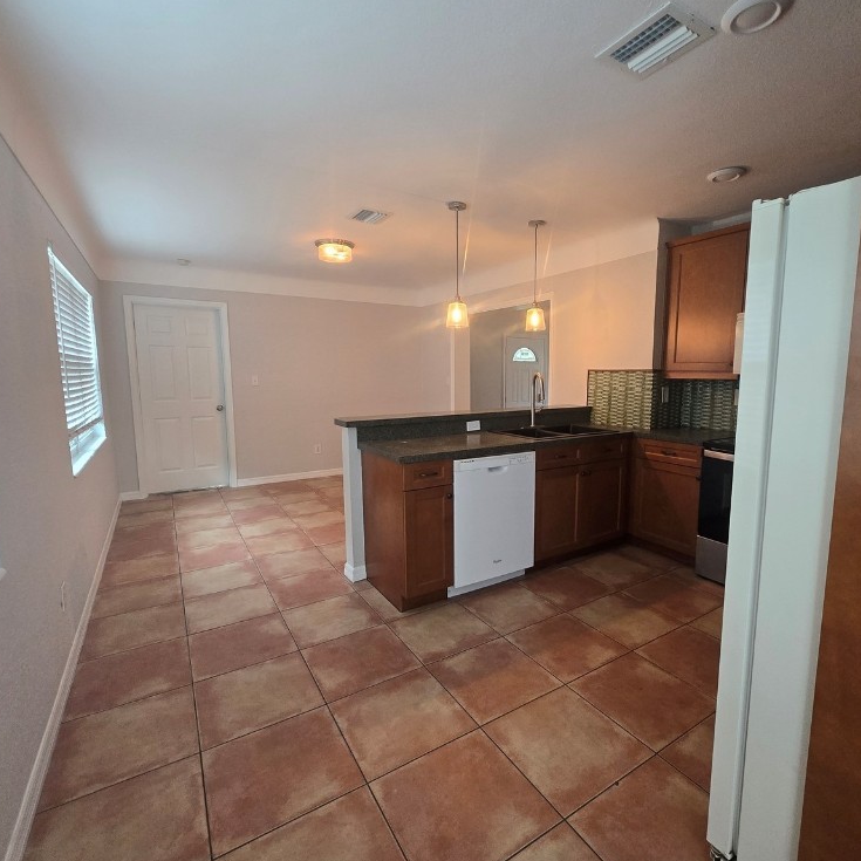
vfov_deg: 87.4
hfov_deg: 87.2
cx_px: 470
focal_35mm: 16
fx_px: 450
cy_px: 438
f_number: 2.2
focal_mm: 1.7
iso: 200
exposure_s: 1/60
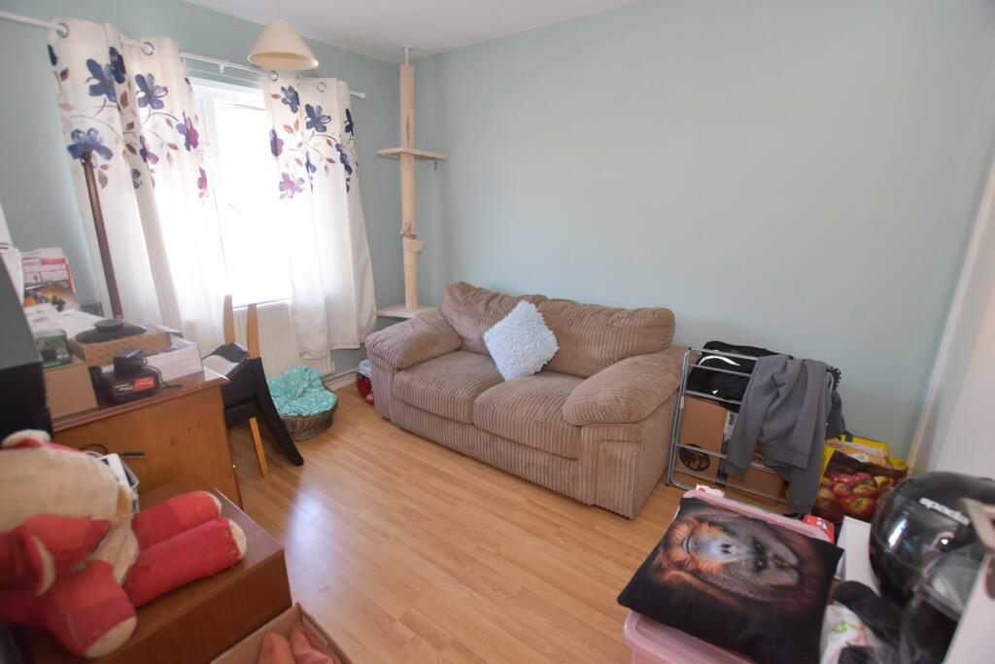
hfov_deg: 100.4
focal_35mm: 15
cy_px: 332
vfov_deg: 77.3
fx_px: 415
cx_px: 498
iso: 800
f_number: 4.5
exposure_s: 1/80
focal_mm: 10
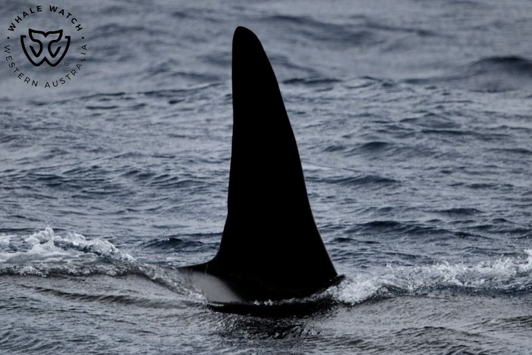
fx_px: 8864
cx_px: 266
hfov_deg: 3.4
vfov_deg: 2.3
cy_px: 178
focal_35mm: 600
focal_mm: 600
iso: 1600
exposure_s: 1/8000
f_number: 6.3
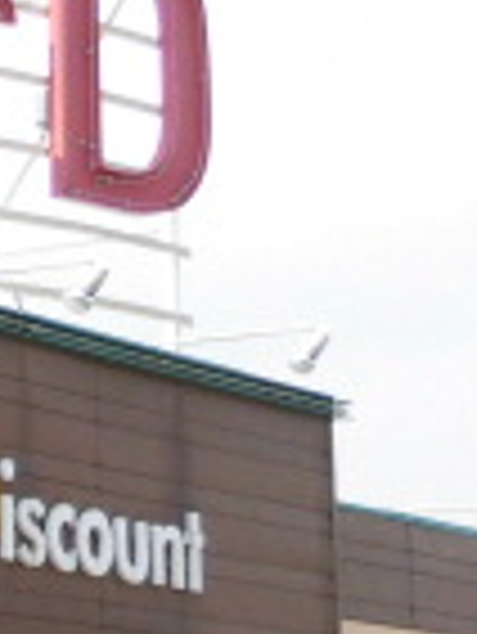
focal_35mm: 195
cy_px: 522
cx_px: -788
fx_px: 3577
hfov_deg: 7.1
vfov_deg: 10.1
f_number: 3.8
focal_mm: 7.72
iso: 100
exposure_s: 1/500
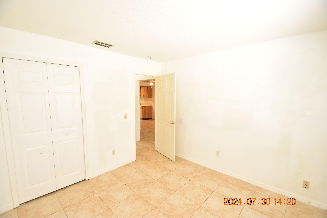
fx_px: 136
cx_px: 164
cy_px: 109
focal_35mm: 15
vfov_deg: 77.3
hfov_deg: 100.4
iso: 800
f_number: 4.5
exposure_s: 1/80
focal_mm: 10
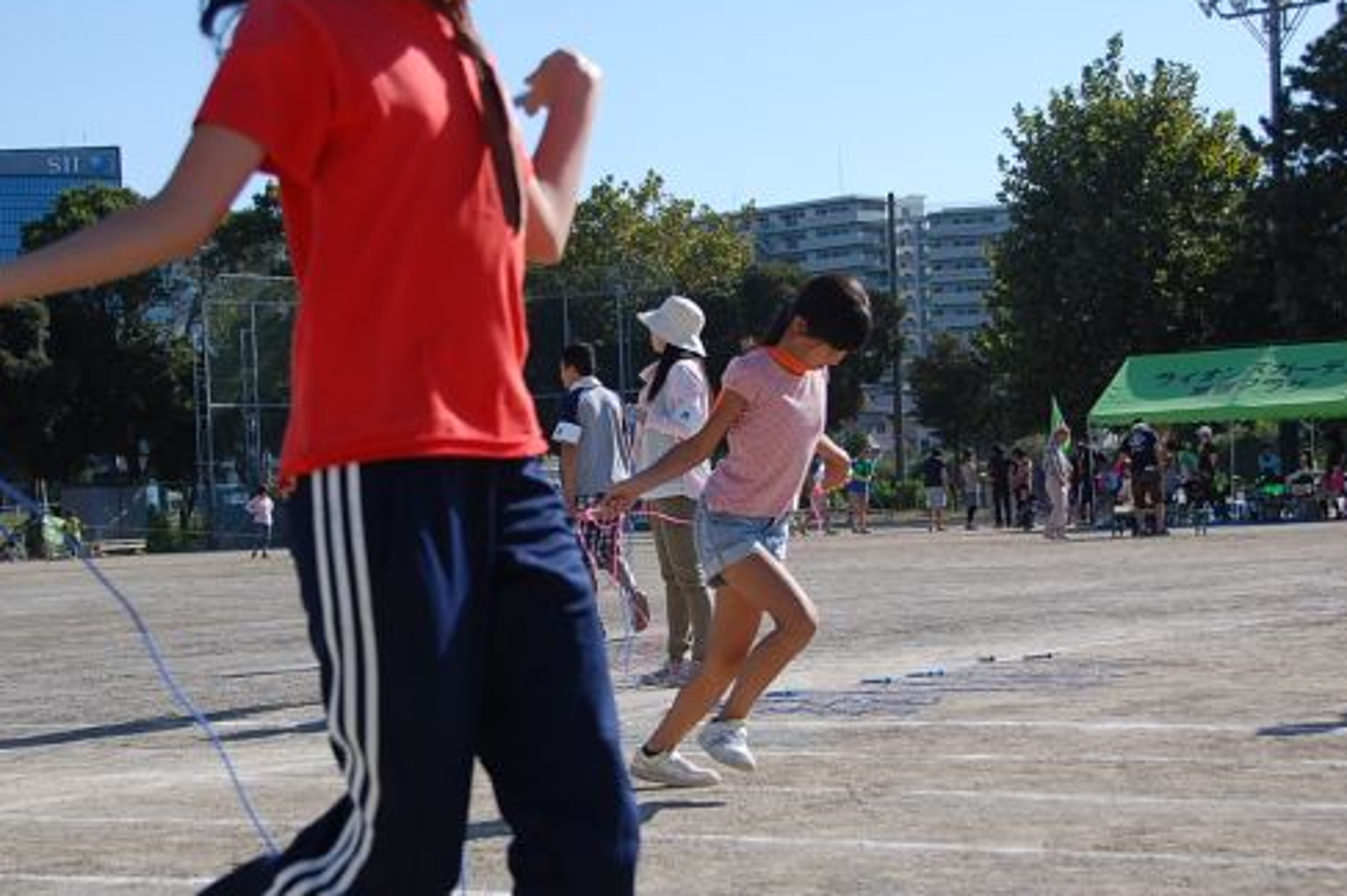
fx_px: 2655
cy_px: 467
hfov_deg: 28.4
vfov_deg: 19.2
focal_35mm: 71
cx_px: 592
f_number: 5
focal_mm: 36
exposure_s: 1/1250
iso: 200
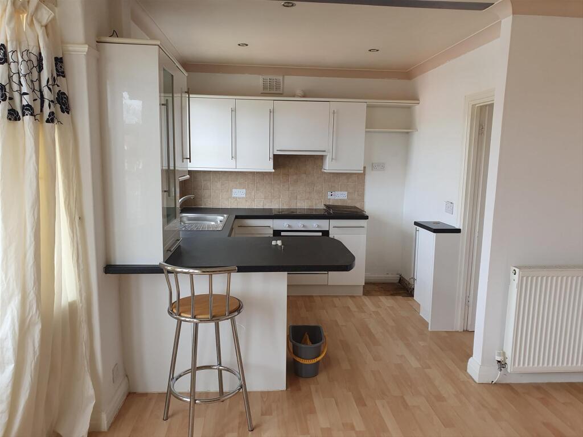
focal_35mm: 26
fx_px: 438
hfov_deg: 67.3
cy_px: 218
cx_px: 292
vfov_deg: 53.1
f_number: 2.4
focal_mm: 4.32
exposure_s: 1/100
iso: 64
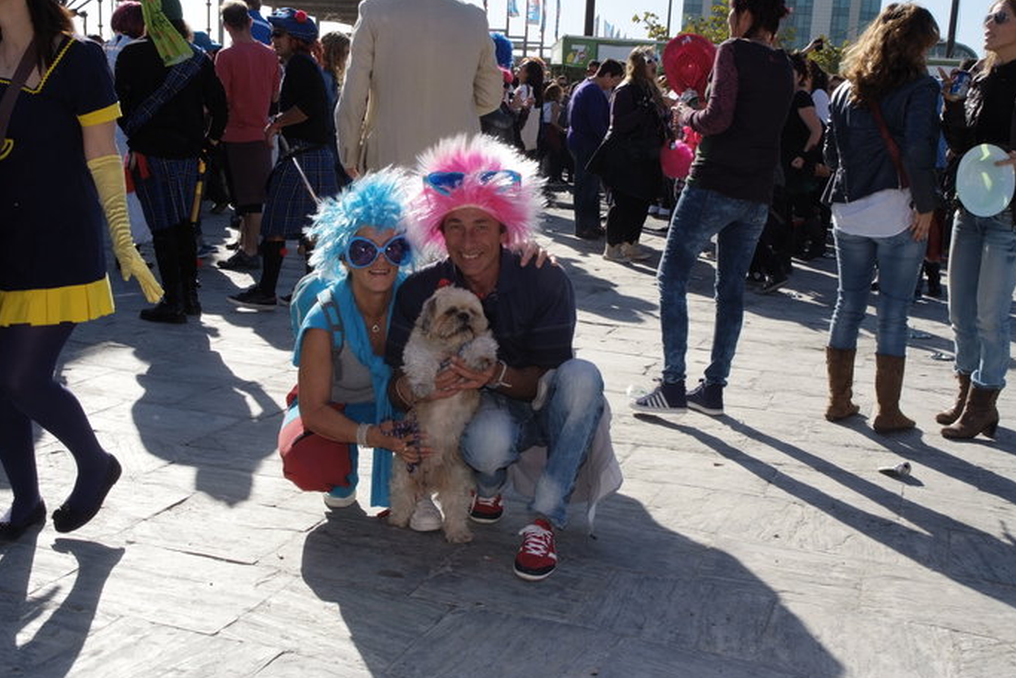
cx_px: 509
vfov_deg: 31.9
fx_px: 1186
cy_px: 343
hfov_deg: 46.4
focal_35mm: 42
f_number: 11
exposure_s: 1/250
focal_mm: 27
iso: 250
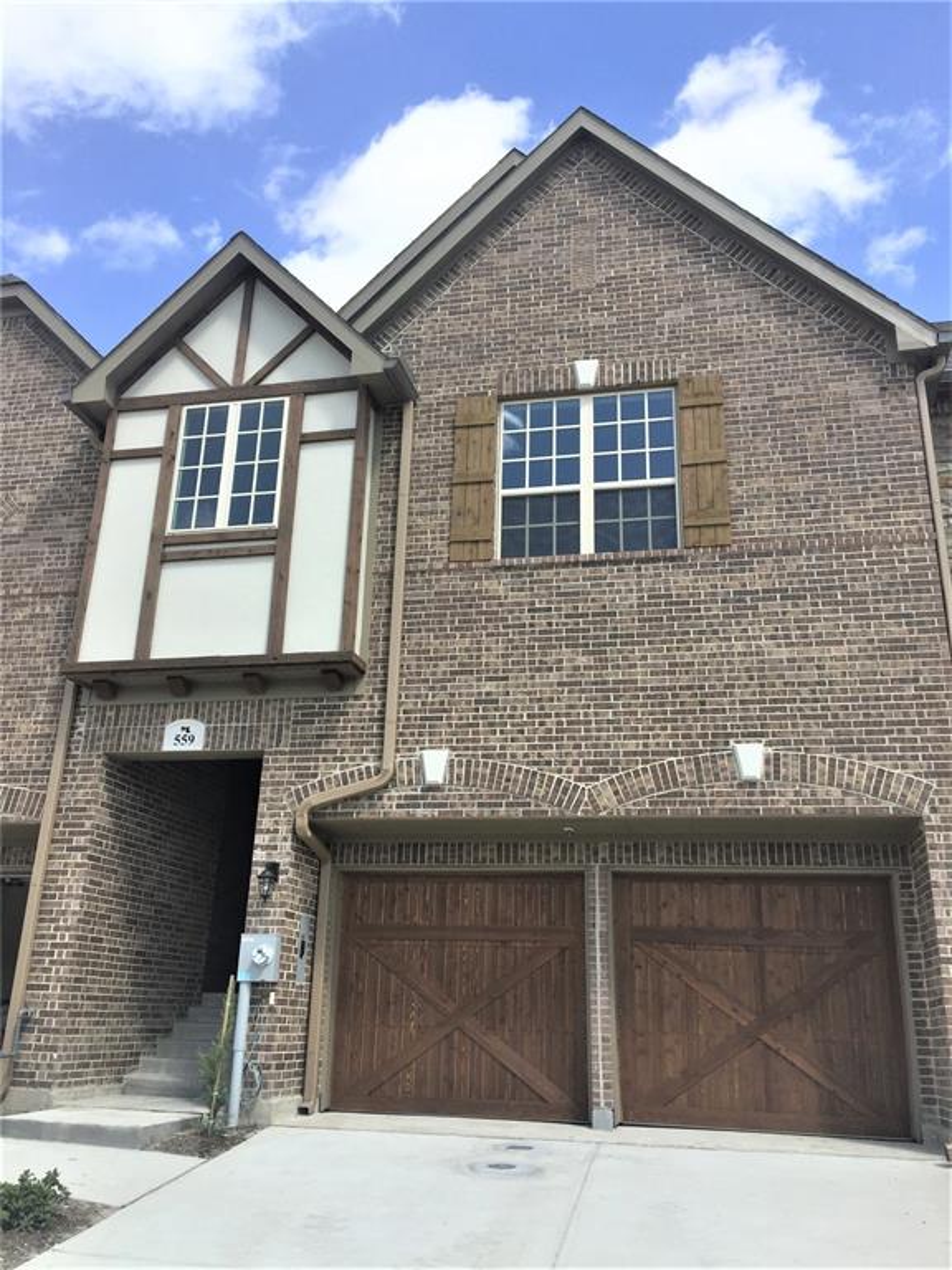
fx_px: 1063
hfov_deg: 48.2
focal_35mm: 29
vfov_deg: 61.7
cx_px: 476
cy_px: 635
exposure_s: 1/1464
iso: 32
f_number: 2.2
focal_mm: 4.15
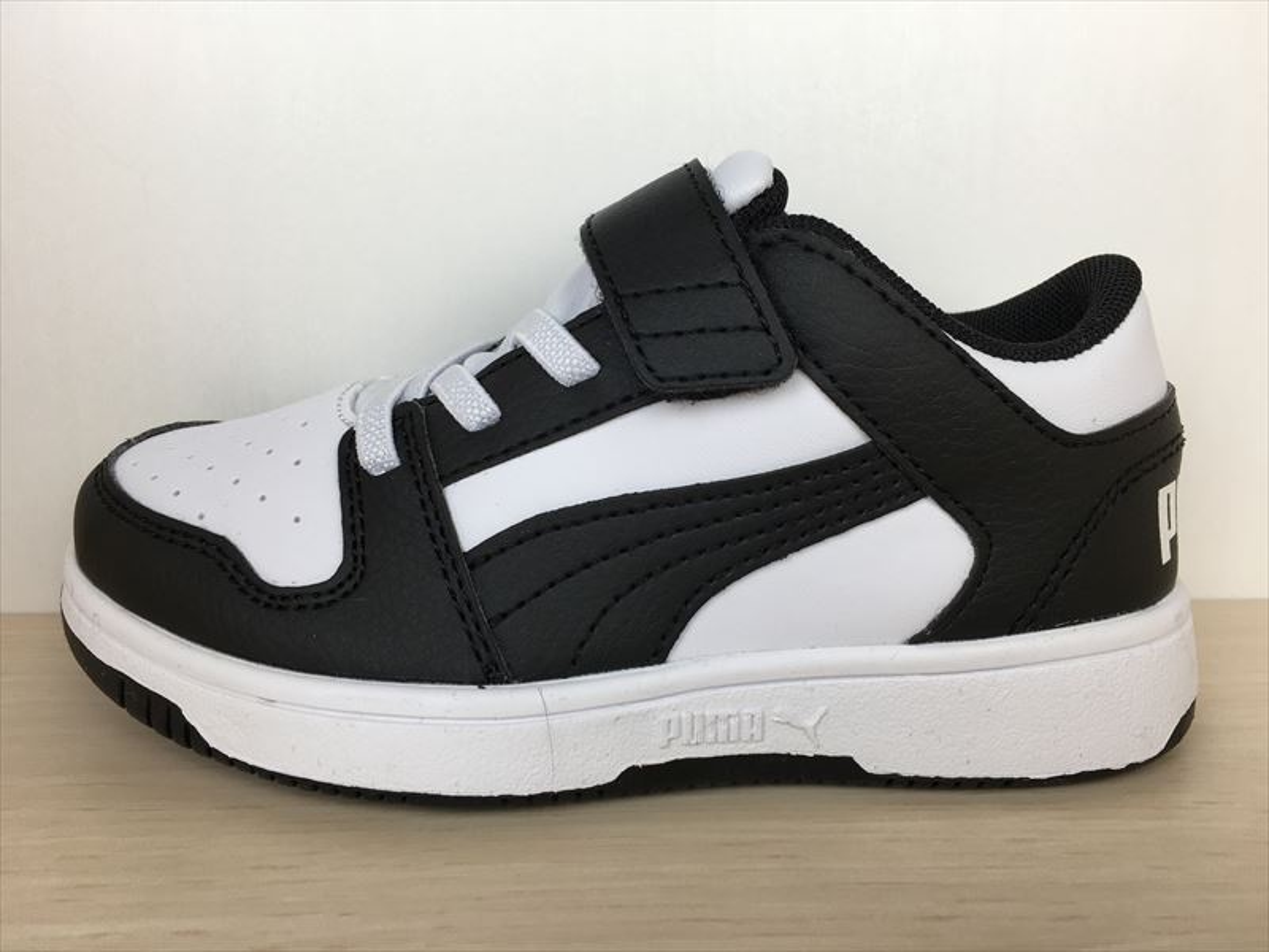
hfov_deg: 61.7
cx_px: 634
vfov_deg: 48.2
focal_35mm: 29
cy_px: 476
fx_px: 1063
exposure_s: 1/120
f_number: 2.2
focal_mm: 4.15
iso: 32
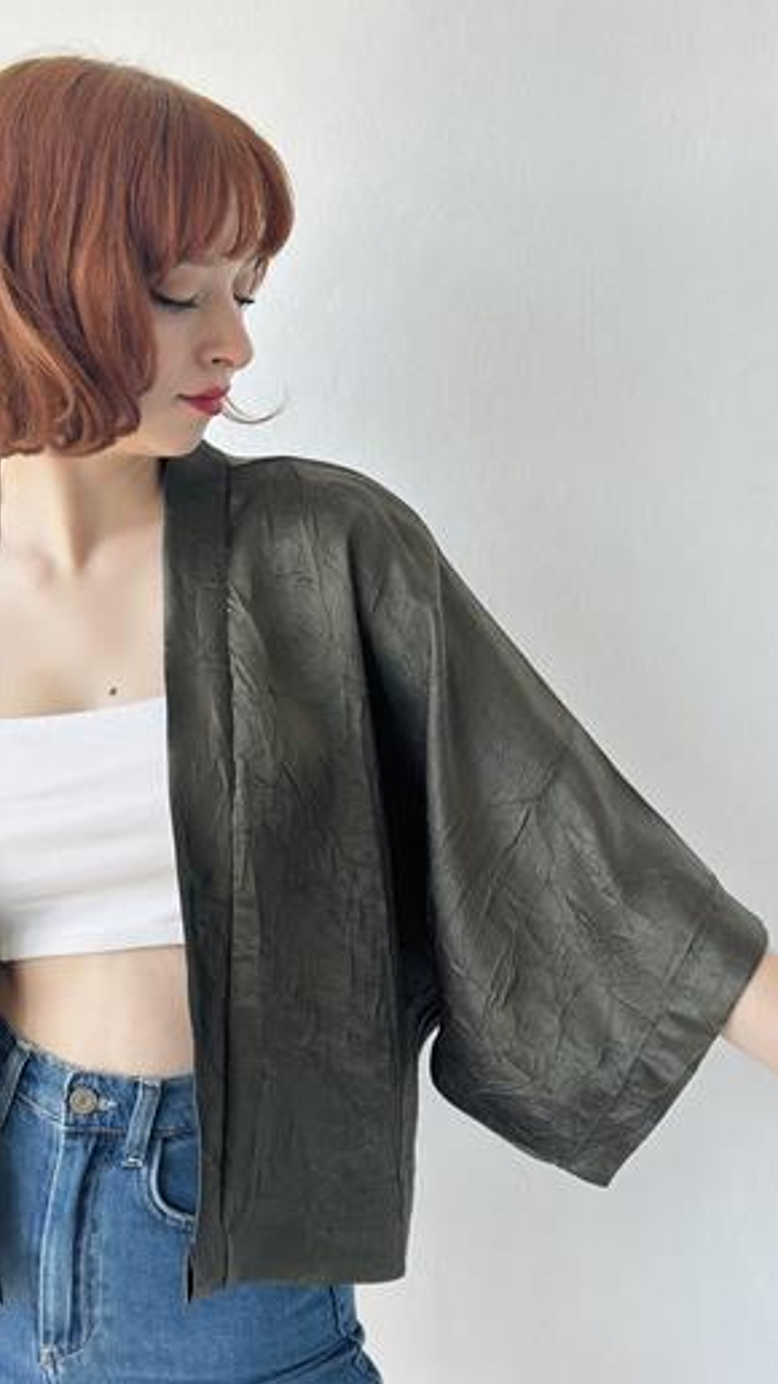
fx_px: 1982
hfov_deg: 22.2
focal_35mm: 54
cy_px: 683
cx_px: 319
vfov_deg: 38.5
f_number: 1.78
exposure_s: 1/414
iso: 80
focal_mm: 6.86
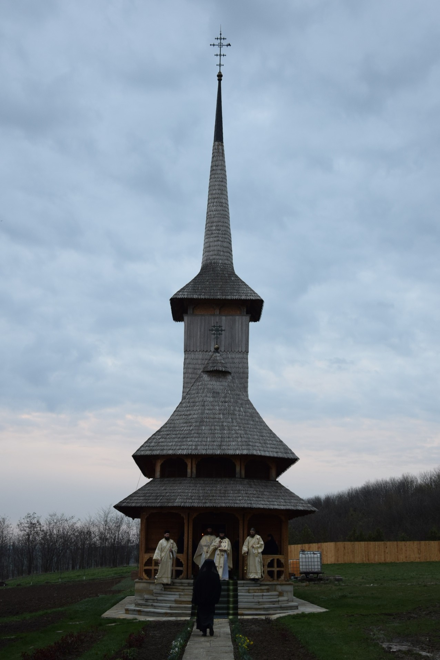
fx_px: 880
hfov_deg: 28.1
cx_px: 220
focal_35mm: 48
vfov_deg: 41.1
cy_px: 330
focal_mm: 32
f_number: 5
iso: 400
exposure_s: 1/100
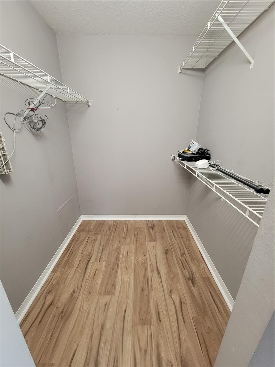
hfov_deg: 89.9
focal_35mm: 13
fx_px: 138
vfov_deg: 106.2
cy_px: 184
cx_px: 138
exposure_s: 1/30
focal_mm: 2.2
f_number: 2.2
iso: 500
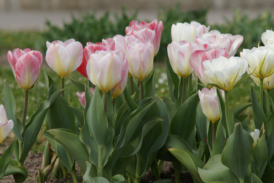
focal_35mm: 202
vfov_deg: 6.8
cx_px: 137
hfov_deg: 10.2
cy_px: 92
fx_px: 1540
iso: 200
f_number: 5.6
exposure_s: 1/500
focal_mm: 135
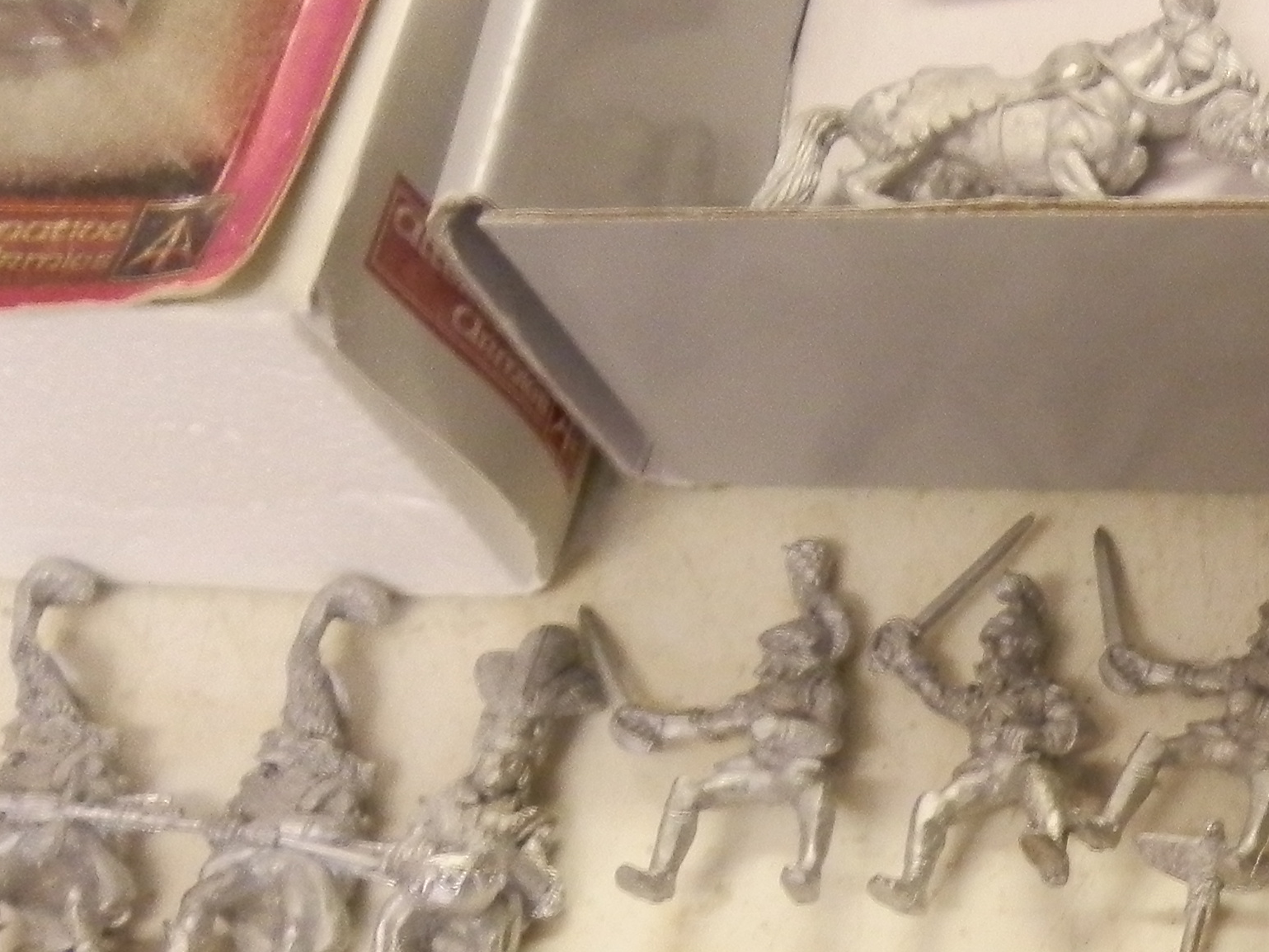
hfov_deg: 22.0
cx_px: 1741
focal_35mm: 78
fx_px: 2859
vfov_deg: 18.4
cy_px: 967
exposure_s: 1/15
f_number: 3.1
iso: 200
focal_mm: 5
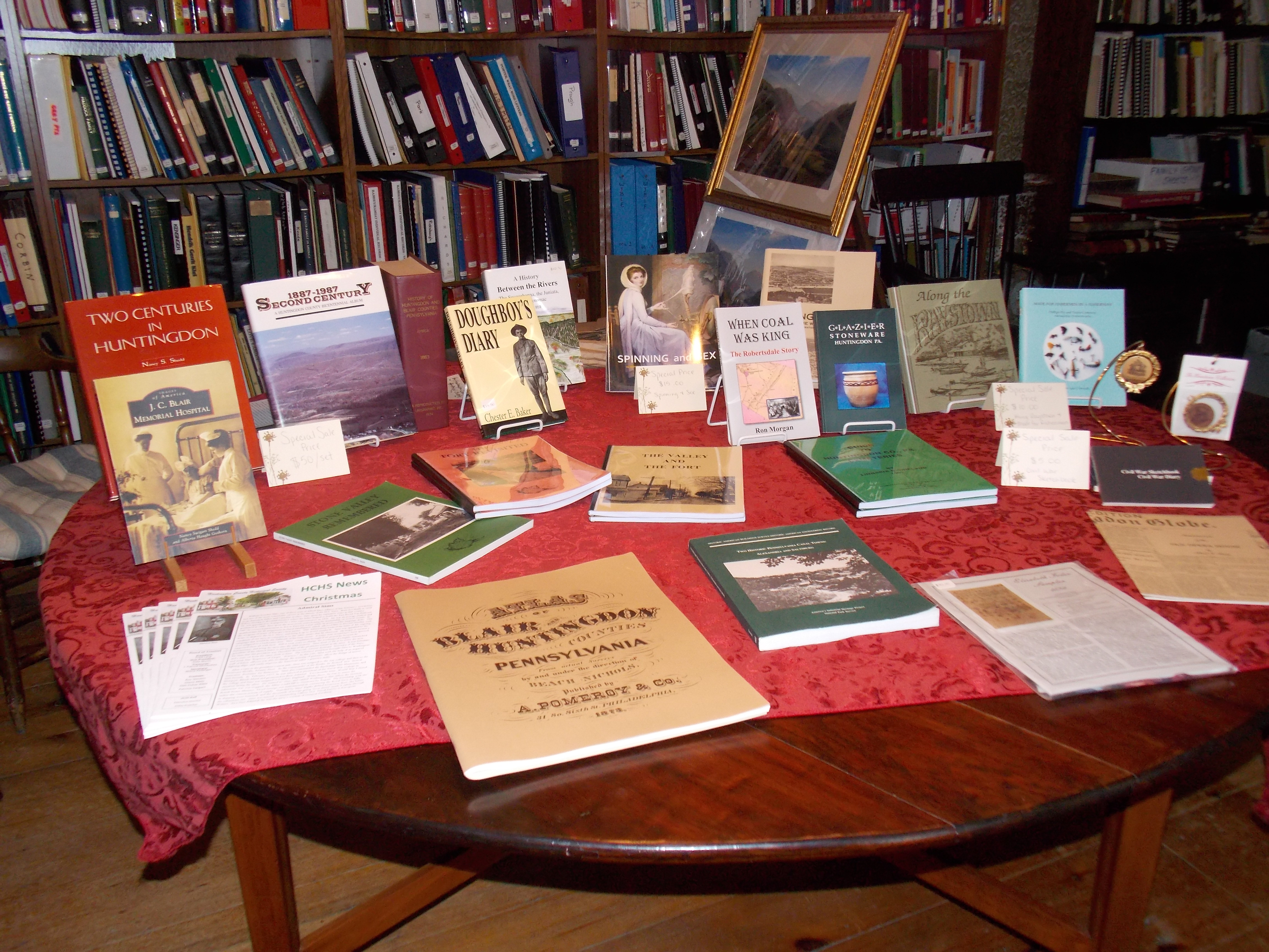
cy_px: 476
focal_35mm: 30
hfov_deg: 60.0
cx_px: 634
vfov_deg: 46.8
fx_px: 1100
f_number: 3.3
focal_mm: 5.3
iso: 200
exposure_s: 1/30
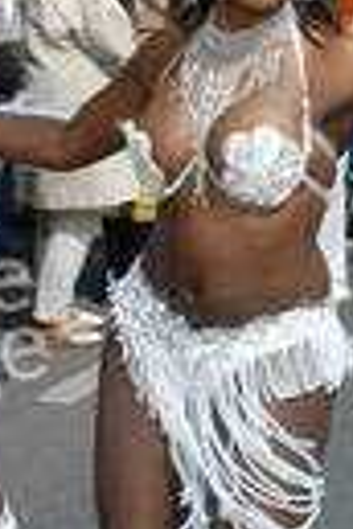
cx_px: 283
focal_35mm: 112
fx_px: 1647
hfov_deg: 12.2
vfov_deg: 18.2
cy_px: 152
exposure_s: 1/100
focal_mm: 24
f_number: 18
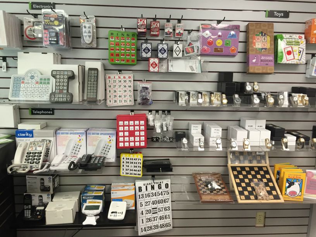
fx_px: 265
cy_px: 118
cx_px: 158
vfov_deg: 48.2
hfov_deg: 61.7
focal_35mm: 29
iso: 100
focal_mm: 4.15
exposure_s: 1/30
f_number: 2.2
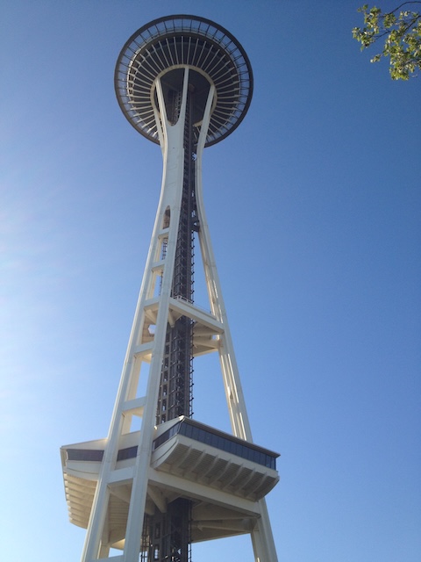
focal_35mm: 35
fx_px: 568
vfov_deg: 52.6
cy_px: 281
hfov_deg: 40.7
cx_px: 210
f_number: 2.4
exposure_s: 1/1255
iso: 50
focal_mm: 4.28
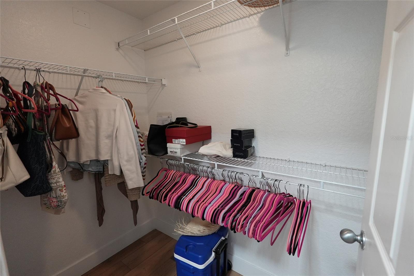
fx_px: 184
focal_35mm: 16
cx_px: 207
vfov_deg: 73.8
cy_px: 138
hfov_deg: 96.7
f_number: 2
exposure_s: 1/160
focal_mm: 11
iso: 1250
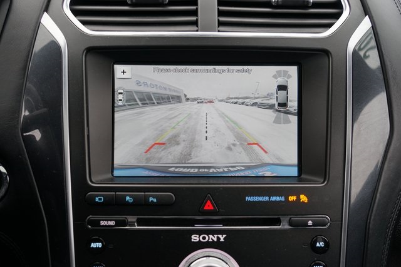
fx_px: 412
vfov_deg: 36.0
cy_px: 134
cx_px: 200
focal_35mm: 37
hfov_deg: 51.9
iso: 100
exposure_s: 1/60
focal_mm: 37
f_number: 4.5
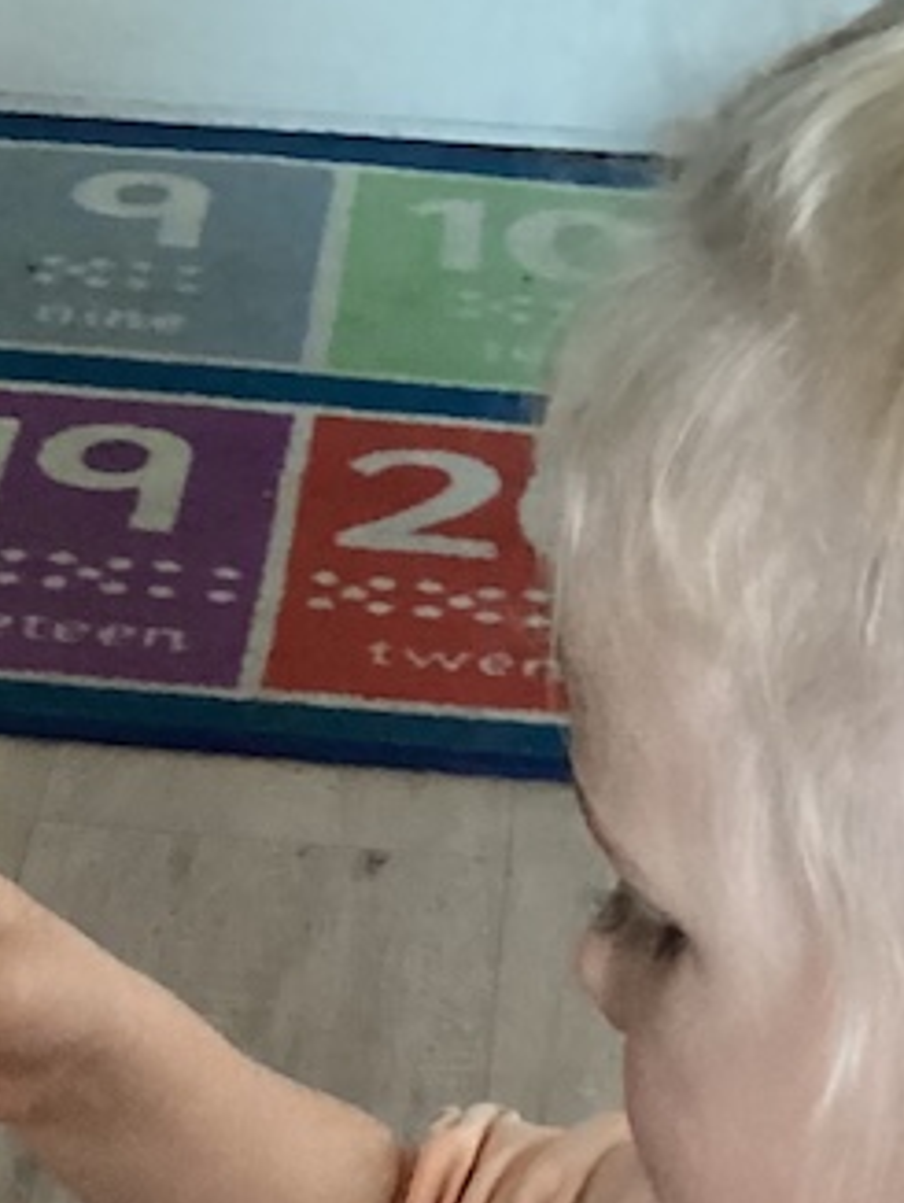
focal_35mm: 95
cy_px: 1635
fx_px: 3304
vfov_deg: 18.9
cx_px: 199
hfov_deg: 15.5
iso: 640
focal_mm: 3.3
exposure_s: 1/25
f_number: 2.4
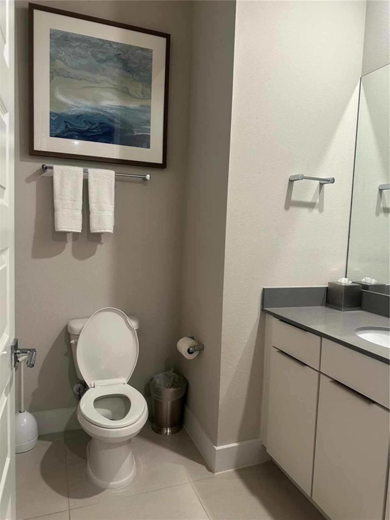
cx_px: 195
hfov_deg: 56.8
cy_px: 260
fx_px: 360
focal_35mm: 24
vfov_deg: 71.6
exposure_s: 1/60
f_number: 1.78
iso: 250
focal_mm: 6.86
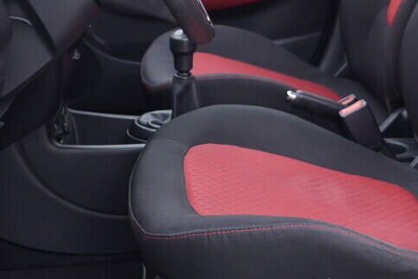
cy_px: 11
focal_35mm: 76
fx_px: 883
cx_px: 249
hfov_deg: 26.6
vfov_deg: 17.6
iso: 160
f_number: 2.8
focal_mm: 24
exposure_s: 1/40
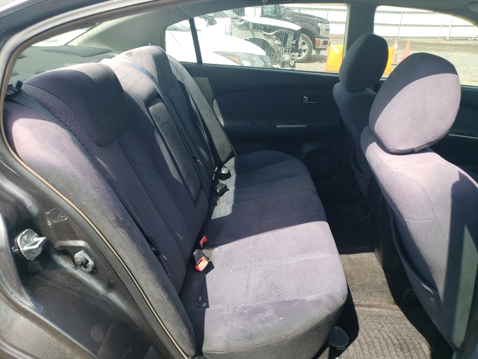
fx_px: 359
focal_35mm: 26
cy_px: 180
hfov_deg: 67.3
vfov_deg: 53.1
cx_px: 239
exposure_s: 1/909
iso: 50
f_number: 1.5
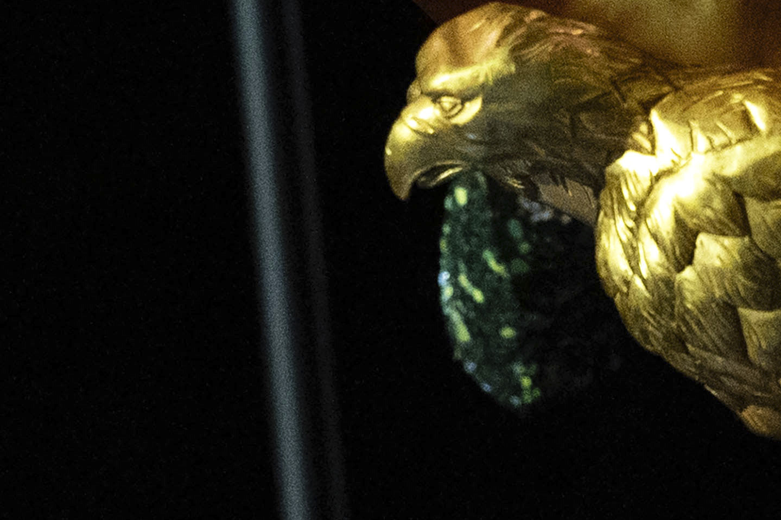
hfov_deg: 1.6
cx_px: 1142
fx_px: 27135
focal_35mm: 1251
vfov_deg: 1.1
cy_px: -333
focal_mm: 300
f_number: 3.2
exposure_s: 1/160
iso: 8000
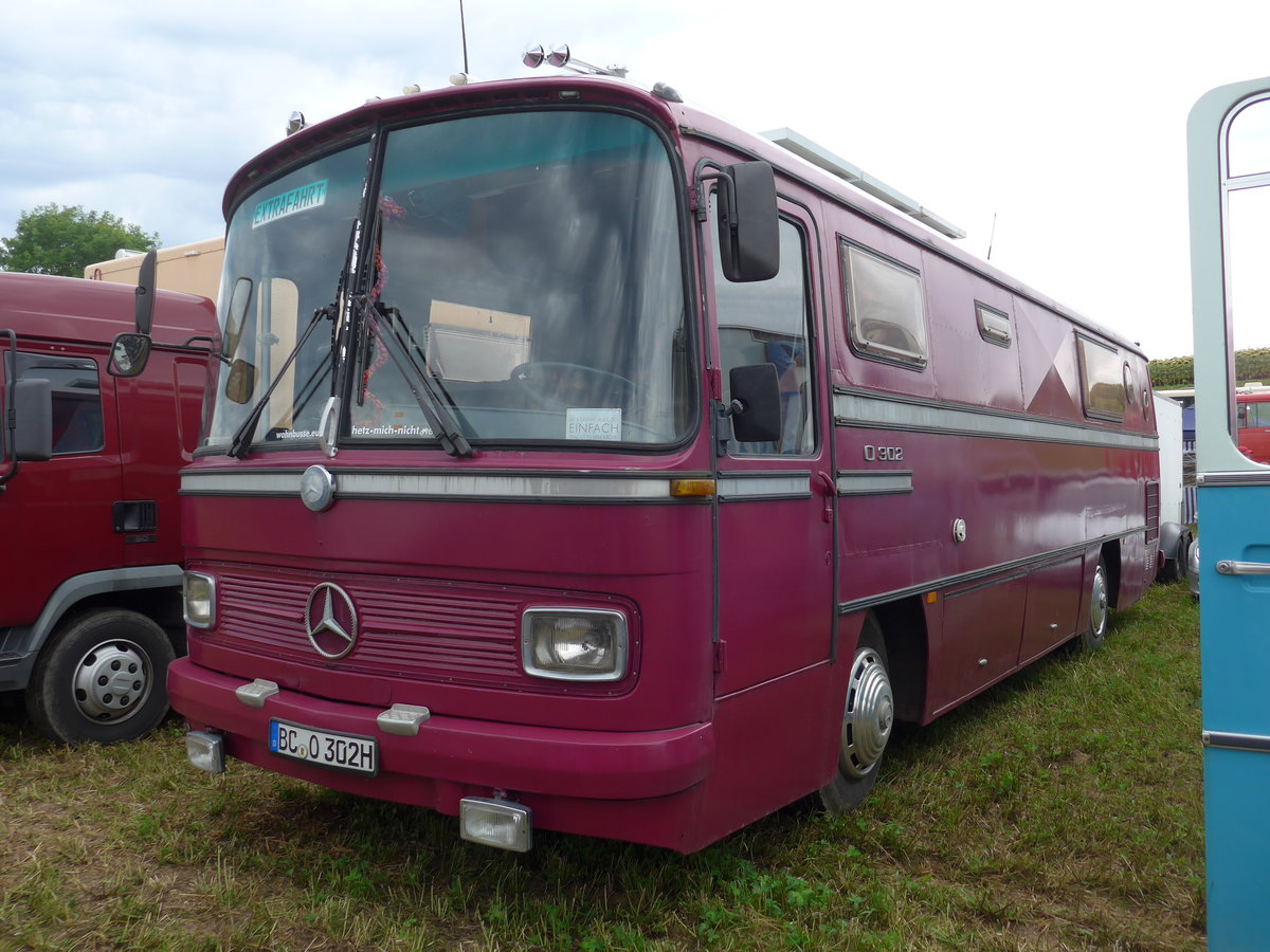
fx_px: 1064
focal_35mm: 29
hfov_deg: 61.7
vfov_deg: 48.2
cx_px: 635
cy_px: 476
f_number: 2.8
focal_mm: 6
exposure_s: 1/200
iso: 80
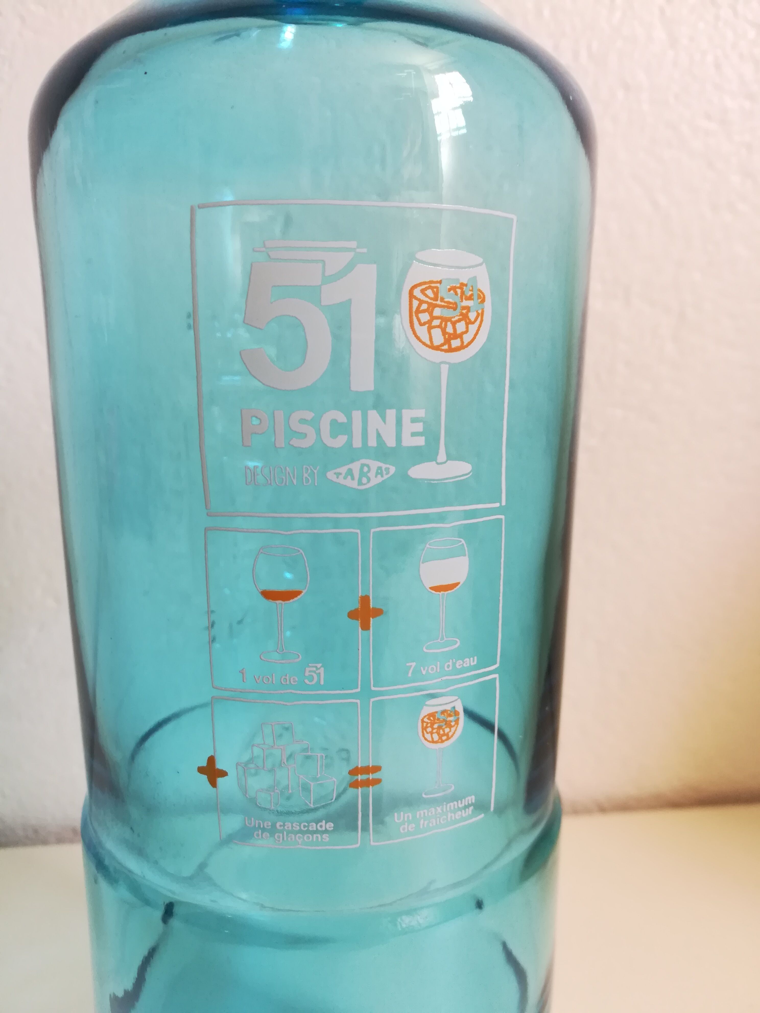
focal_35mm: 26
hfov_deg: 53.1
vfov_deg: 67.3
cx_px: 380
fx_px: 761
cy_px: 506
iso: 125
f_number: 2.2
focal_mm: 3.83
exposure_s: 1/33.3
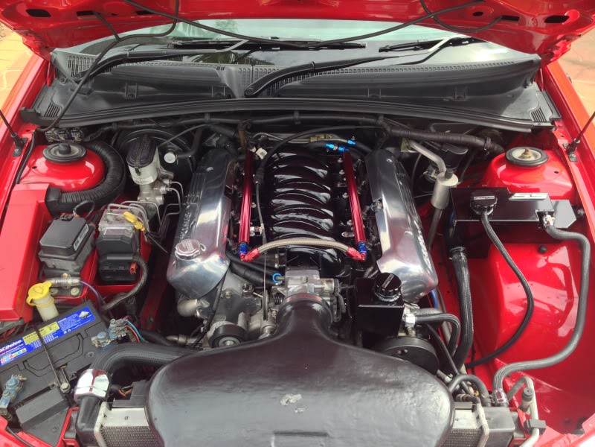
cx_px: 298
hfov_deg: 55.4
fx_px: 567
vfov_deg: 42.9
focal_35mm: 33
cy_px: 224
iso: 50
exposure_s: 1/169
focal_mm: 4.1
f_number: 2.4
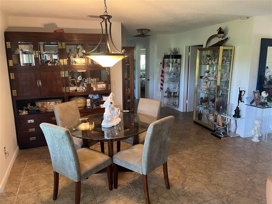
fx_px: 204
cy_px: 102
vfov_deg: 53.1
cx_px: 136
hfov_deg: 67.3
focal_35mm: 26
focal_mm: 5.1
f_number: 1.6
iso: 160
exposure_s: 1/60
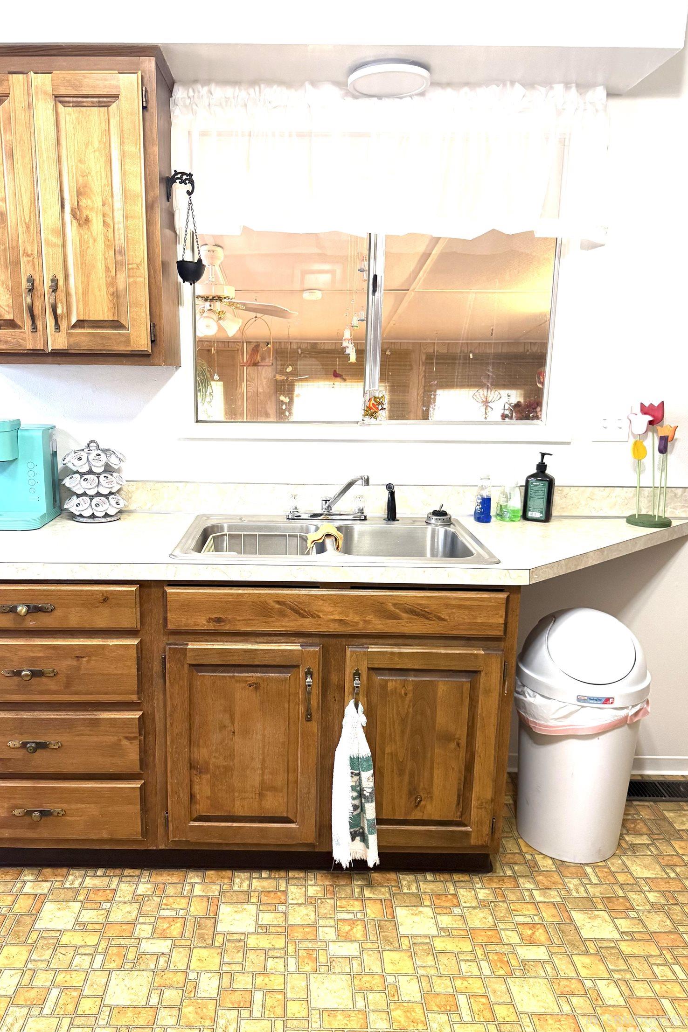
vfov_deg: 69.4
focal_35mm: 26
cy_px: 531
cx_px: 291
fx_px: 745
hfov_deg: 49.4
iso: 200
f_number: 1.78
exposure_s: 1/120
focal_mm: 6.76
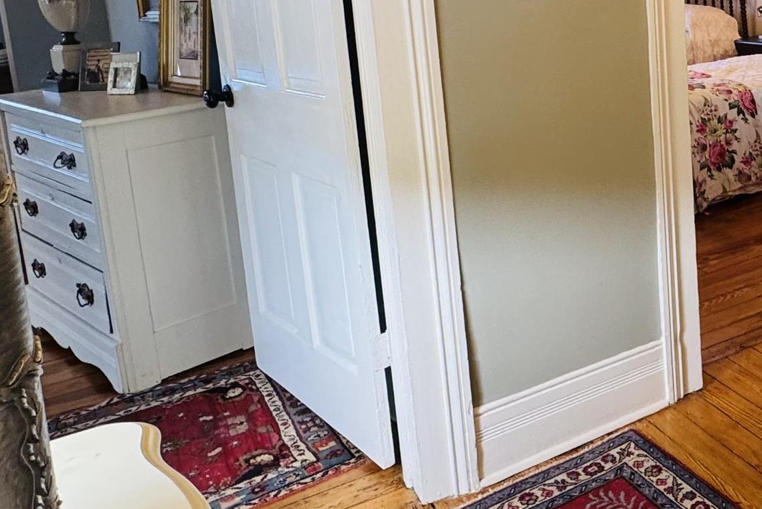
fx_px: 826
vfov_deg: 32.8
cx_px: 746
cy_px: 68
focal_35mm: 39
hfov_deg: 43.2
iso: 200
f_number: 2.2
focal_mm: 2.22
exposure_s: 1/60
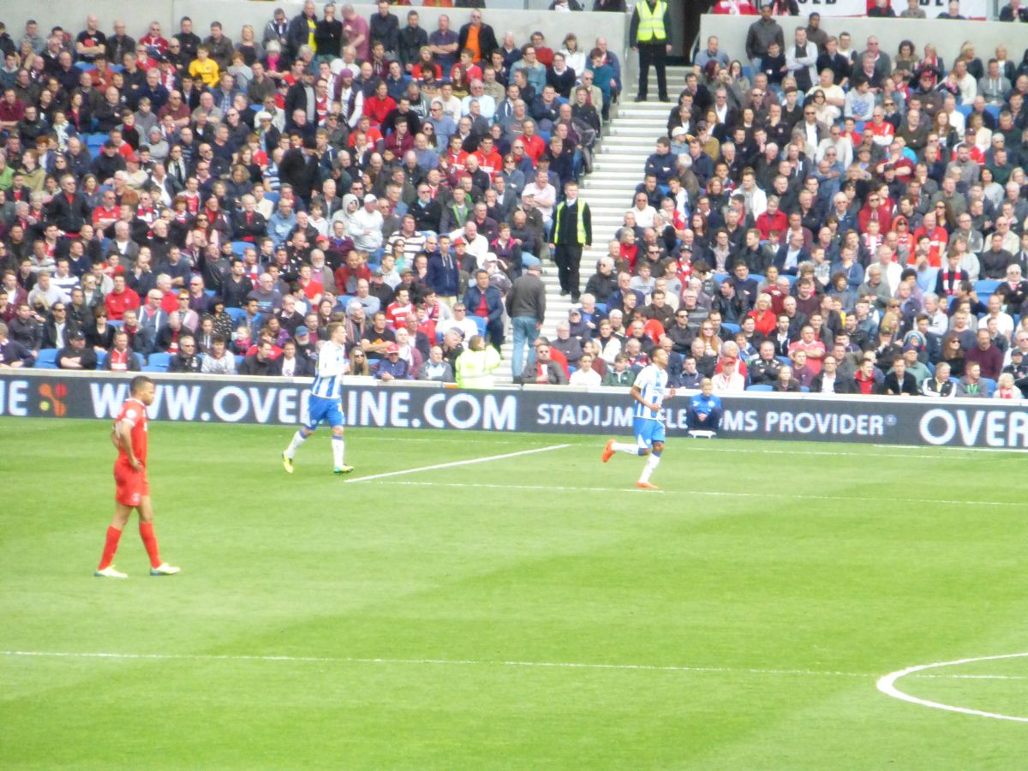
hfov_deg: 5.9
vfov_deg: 4.4
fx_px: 9978
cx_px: 514
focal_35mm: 336
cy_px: 386
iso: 1600
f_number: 5.9
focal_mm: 60
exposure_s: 1/2000
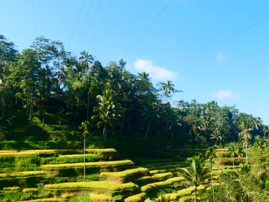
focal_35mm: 31
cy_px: 149
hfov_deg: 58.1
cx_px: 152
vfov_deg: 44.1
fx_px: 241
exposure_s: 1/100
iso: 100
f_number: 8
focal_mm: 3.6
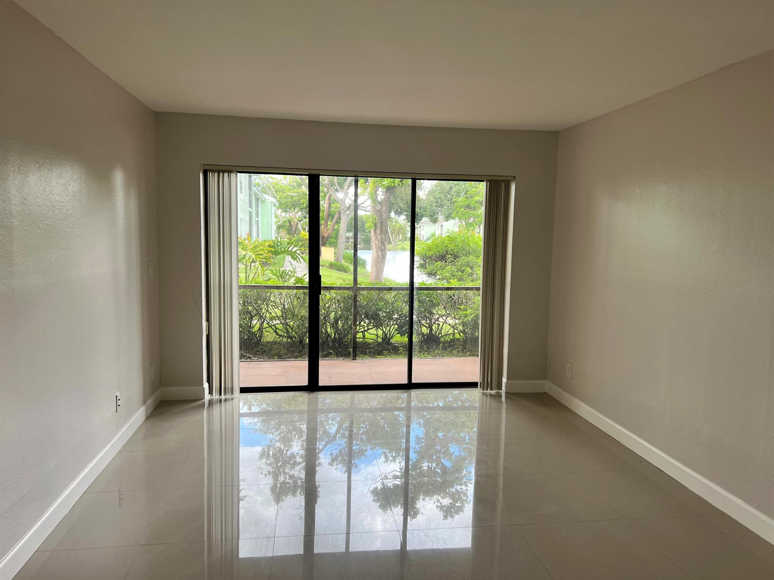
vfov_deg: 53.1
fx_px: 581
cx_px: 387
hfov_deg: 67.3
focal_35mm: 26
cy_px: 290
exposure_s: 1/120
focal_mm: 5.7
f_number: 1.5
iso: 64
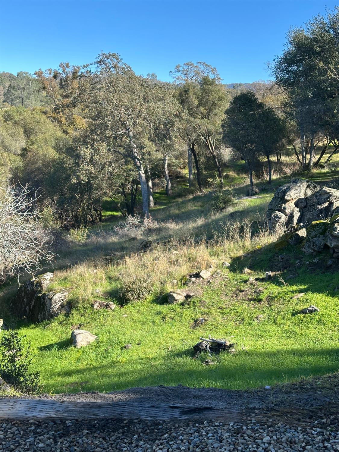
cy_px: 226
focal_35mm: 48
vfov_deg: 39.7
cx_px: 170
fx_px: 627
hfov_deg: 30.3
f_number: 1.78
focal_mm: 6.86
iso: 64
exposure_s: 1/1242
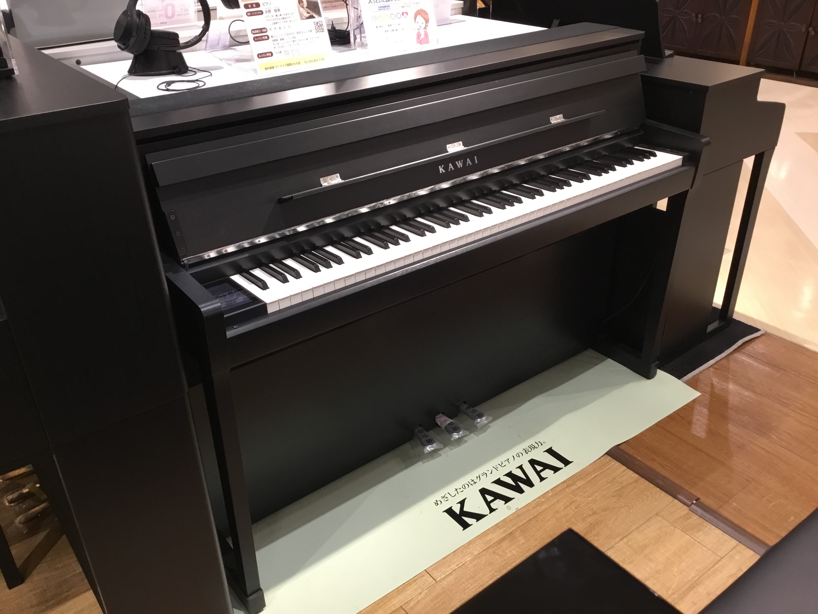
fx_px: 733
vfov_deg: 45.4
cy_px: 307
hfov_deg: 58.4
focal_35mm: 31
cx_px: 409
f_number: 2.4
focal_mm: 3.3
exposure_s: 1/30
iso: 100
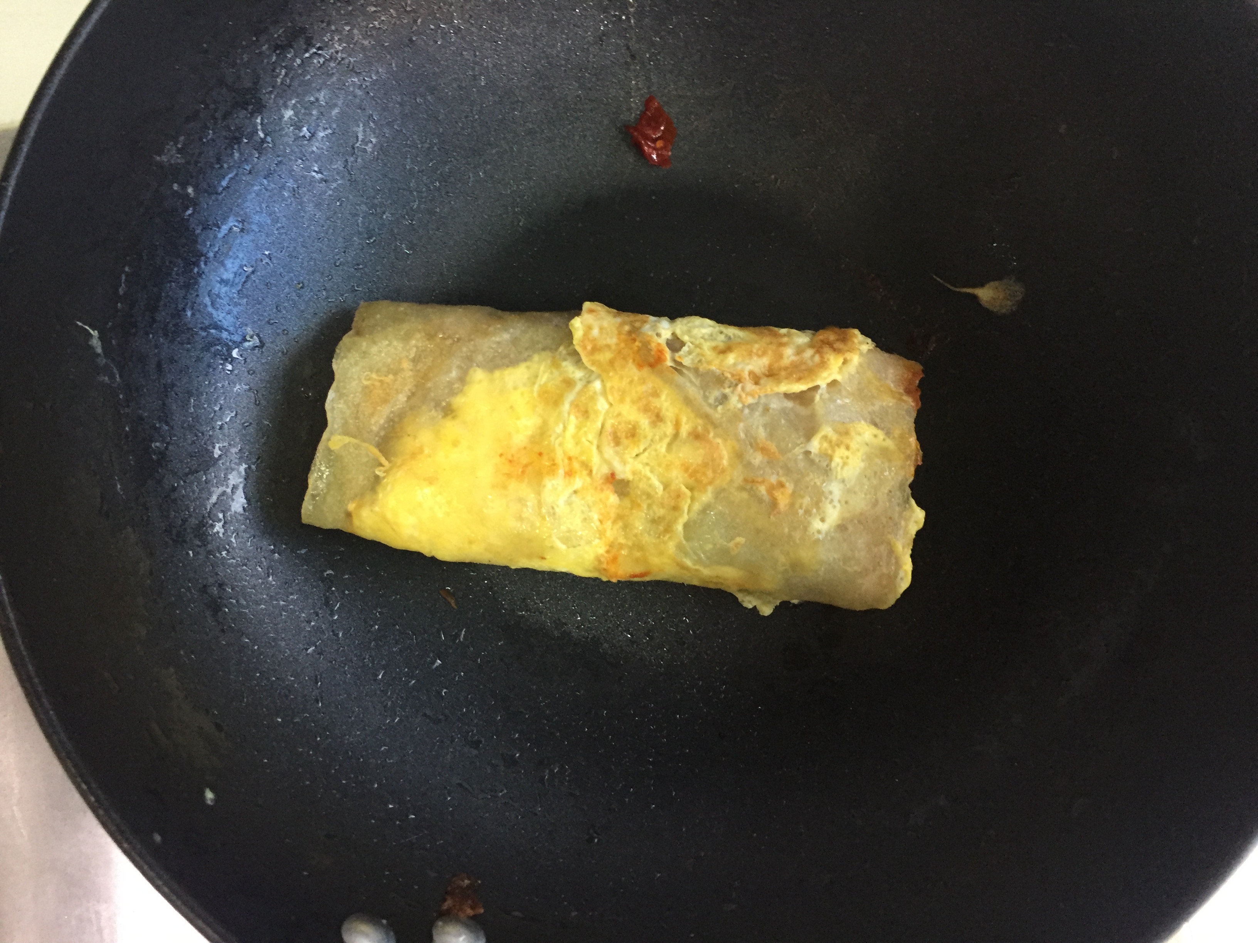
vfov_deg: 48.2
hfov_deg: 61.7
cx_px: 629
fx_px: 1054
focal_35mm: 29
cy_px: 472
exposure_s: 1/33
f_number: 2.2
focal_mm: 4.15
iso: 250
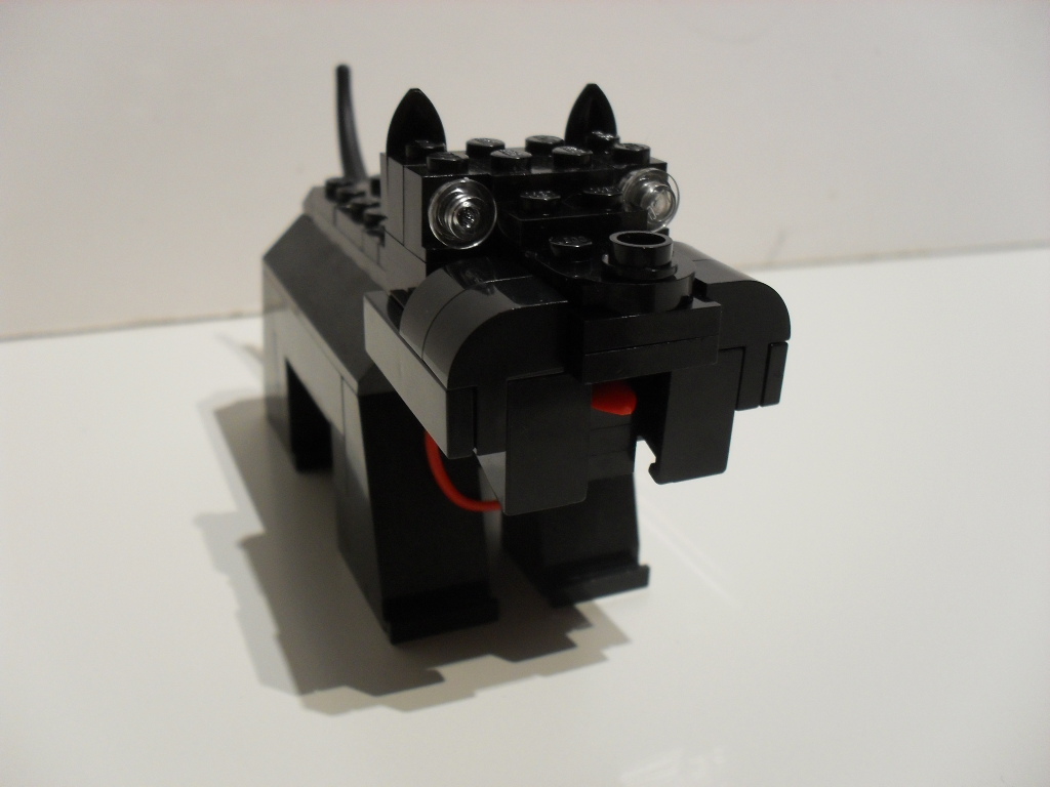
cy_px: 394
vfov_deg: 40.7
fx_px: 1062
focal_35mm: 35
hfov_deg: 52.6
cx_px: 525
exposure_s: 1/30
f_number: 3.2
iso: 200
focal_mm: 6.3
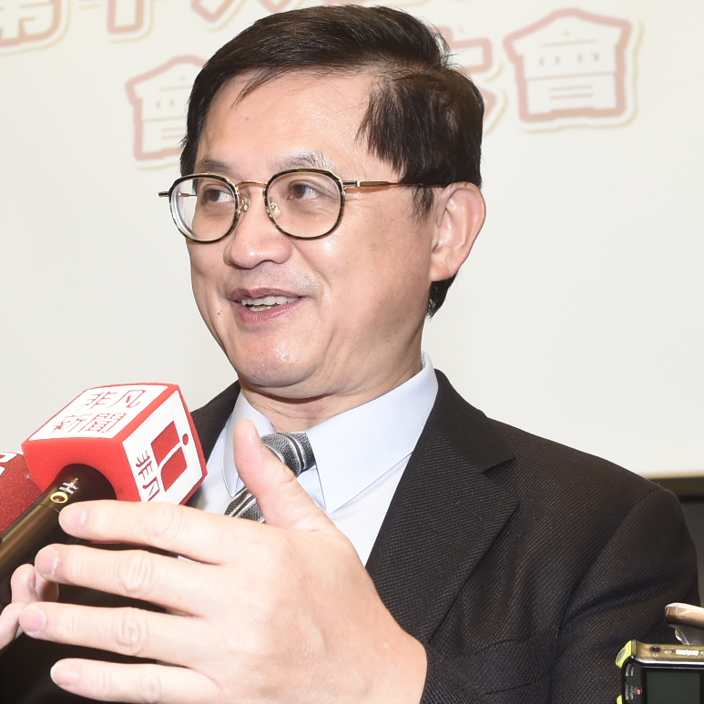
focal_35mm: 65
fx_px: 1496
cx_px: 276
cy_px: 324
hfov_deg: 26.4
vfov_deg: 26.5
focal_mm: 24
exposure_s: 1/80
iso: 1000
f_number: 6.3
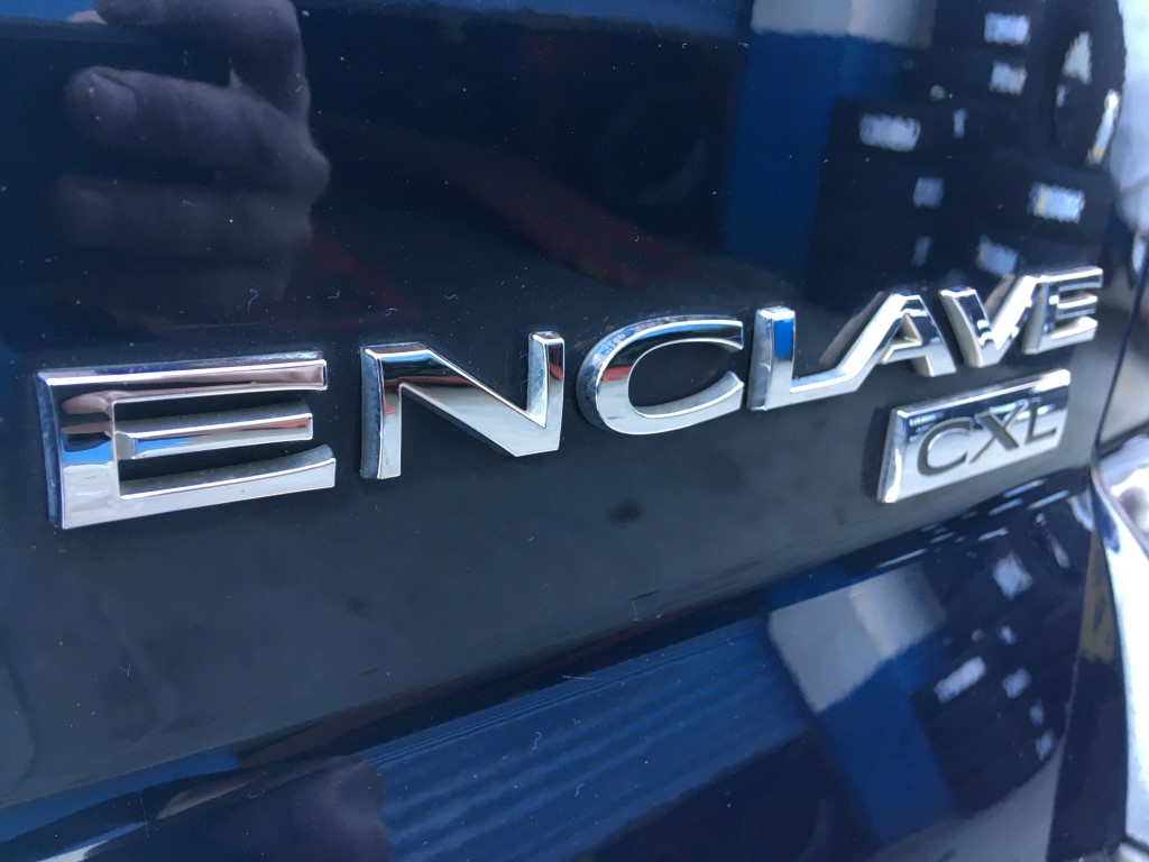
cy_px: 431
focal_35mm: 29
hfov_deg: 61.7
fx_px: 963
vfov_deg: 48.2
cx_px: 574
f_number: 2.2
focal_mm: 4.15
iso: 50
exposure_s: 1/30
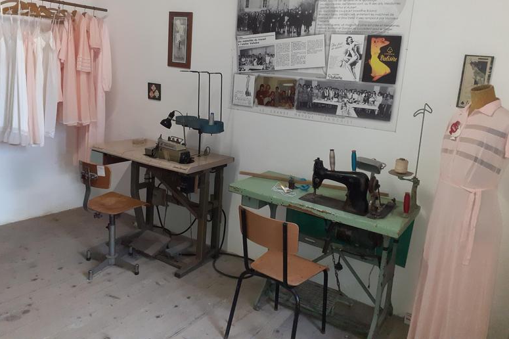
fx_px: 410
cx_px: 250
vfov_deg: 44.8
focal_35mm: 29
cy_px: 145
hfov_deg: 63.7
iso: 250
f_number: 1.9
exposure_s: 1/25
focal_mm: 3.6
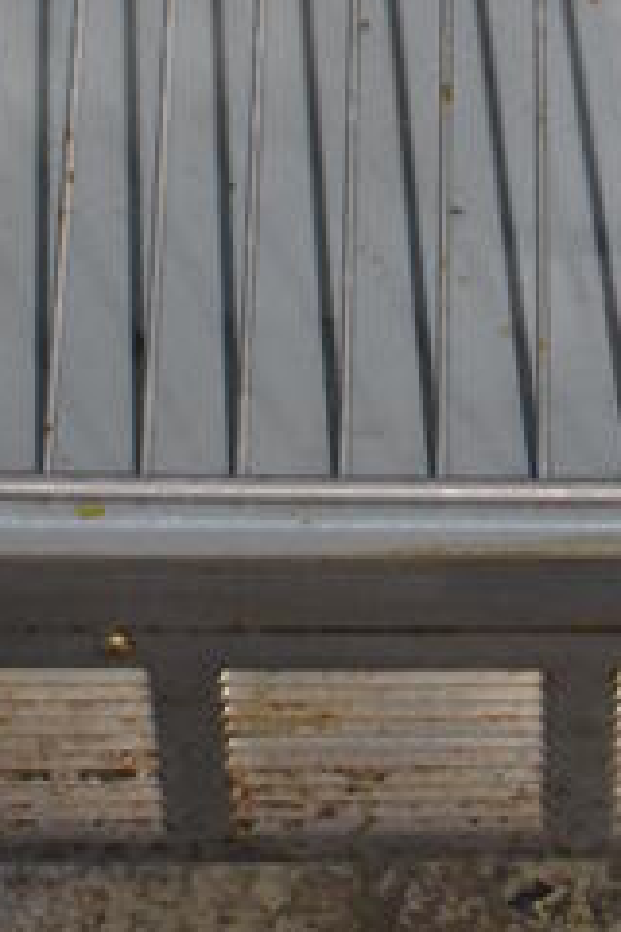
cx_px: 388
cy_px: -810
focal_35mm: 137
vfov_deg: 13.3
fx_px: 3545
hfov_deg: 10.0
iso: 4000
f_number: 4
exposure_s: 1/125
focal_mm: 24
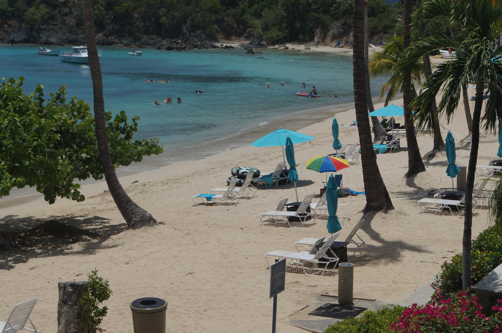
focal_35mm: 68
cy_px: 166
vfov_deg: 20.1
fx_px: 940
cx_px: 251
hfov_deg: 29.9
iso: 100
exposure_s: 1/640
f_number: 9
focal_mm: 45
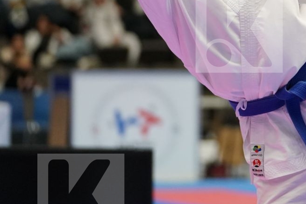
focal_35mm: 316
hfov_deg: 6.5
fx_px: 2686
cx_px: 398
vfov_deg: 4.3
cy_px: 30
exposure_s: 1/1000
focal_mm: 115
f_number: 2.8
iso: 3200
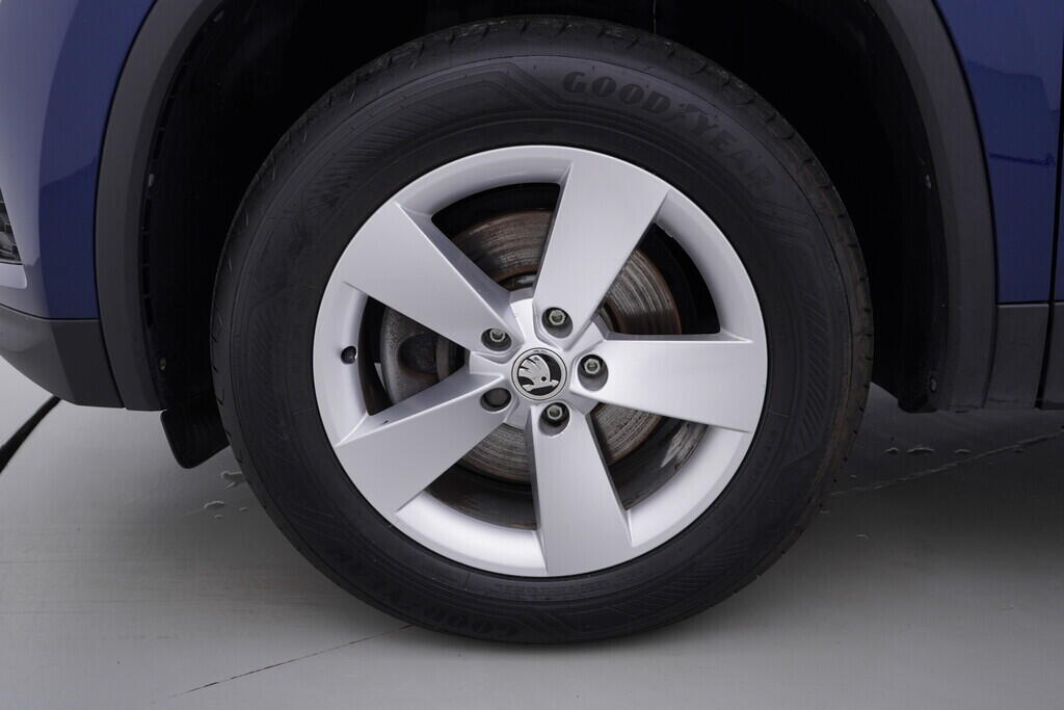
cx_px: 532
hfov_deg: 53.1
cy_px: 355
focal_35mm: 36
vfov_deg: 36.9
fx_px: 1064
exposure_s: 1/80
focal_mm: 24
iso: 125
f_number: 4
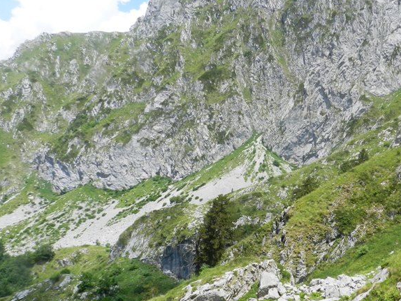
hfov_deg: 44.6
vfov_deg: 35.1
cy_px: 172
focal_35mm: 41
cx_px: 286
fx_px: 475
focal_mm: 4
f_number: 4.5
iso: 160
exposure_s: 1/800
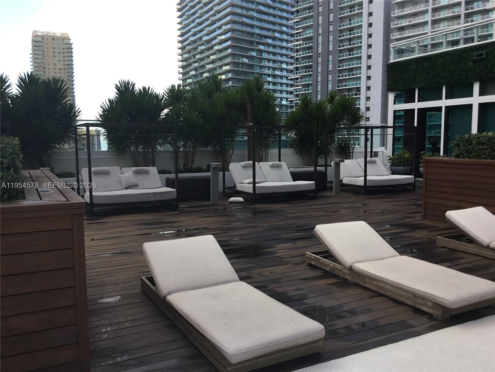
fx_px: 443
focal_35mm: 31
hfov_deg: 58.4
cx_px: 248
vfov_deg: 45.4
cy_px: 186
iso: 25
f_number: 2.4
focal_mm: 3.3
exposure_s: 1/162
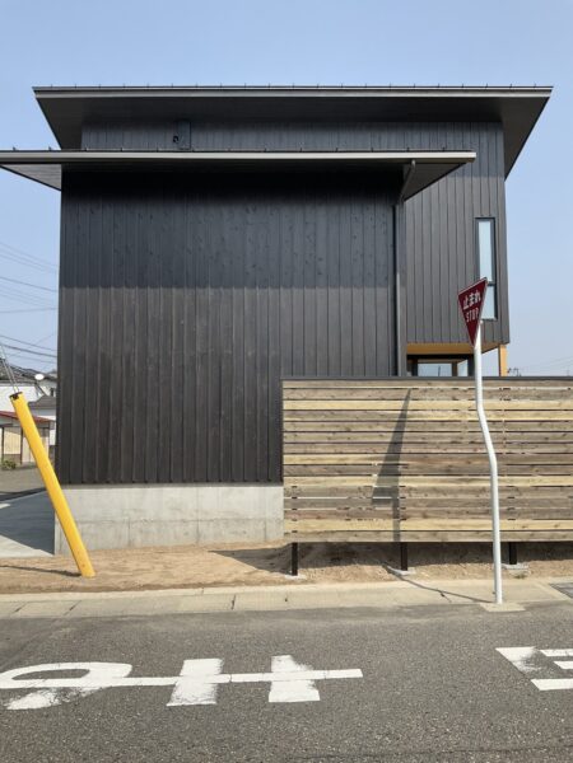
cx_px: 286
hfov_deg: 48.2
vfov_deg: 61.7
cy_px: 382
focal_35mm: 29
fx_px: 640
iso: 16
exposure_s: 1/1786
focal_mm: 3
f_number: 1.8
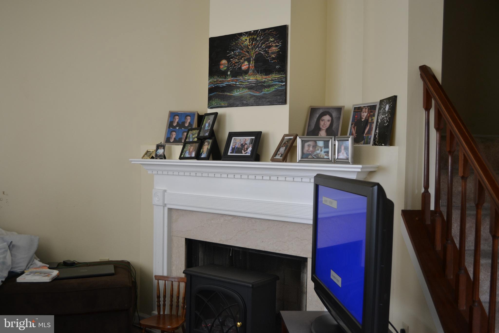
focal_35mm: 36
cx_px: 250
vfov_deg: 36.9
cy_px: 166
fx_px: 499
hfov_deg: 53.1
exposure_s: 1/40
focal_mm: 24
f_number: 4
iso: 400
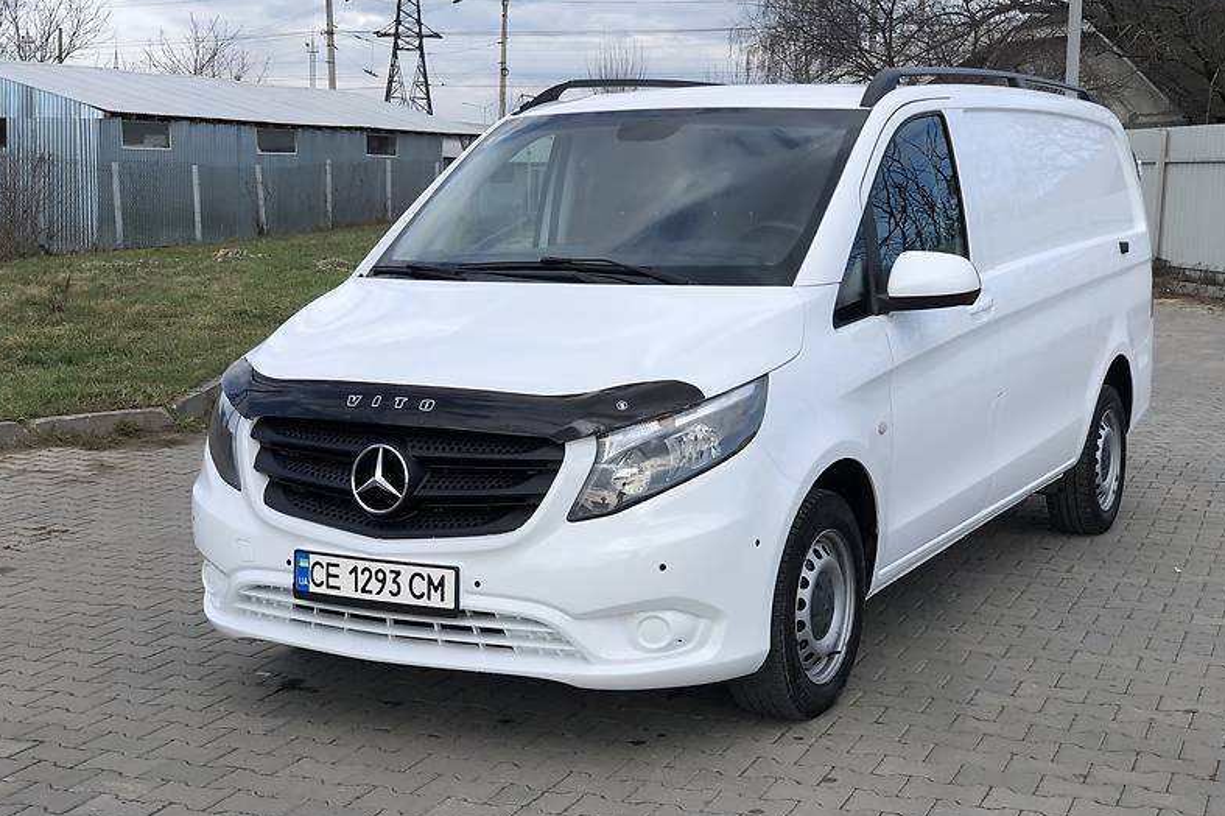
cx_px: 612
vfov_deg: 24.6
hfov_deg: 36.3
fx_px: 1871
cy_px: 380
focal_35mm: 55
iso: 16
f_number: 2.4
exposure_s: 1/716
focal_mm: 6
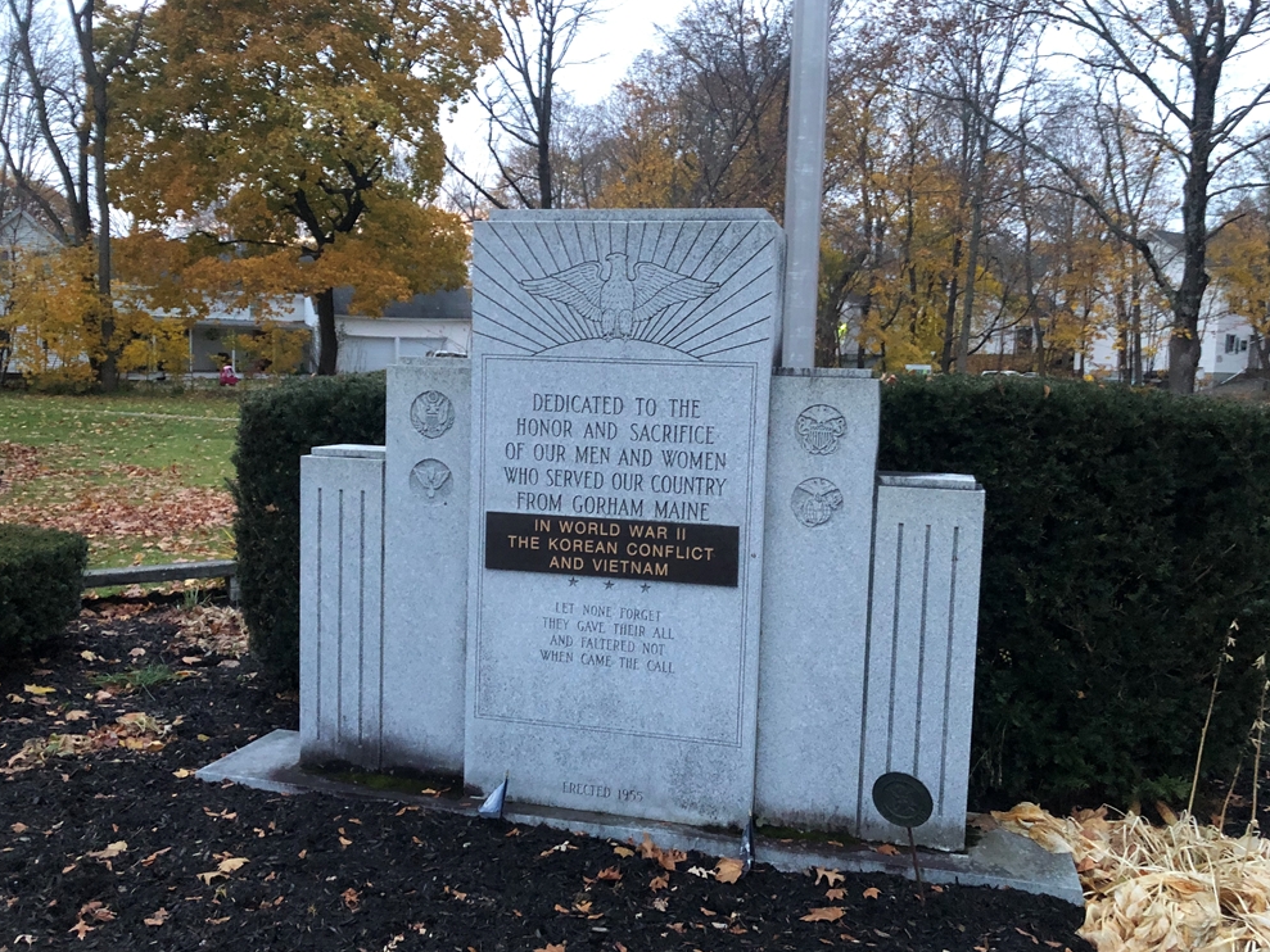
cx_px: 651
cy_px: 488
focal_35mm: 29
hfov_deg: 61.6
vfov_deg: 48.2
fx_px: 1064
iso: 80
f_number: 1.8
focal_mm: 3.99
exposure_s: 1/6
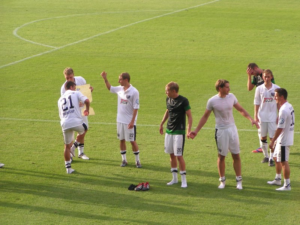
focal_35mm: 157
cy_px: 112
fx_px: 1361
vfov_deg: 9.5
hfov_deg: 12.6
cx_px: 150
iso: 50
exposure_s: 1/320
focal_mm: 24
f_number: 3.5
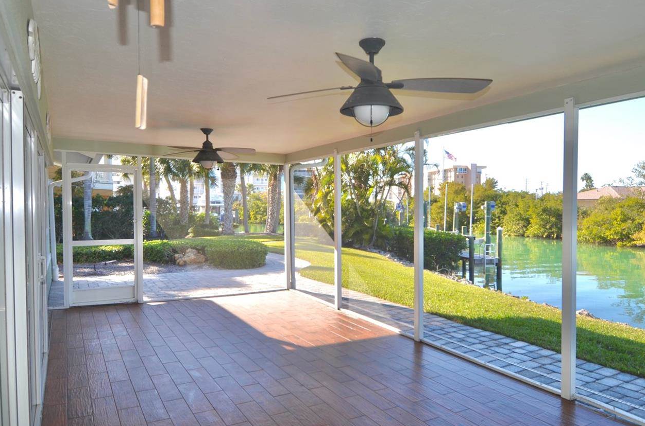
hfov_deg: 76.2
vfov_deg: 54.8
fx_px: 411
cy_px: 218
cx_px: 342
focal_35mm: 23
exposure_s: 1/250
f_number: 4
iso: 100
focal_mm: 12
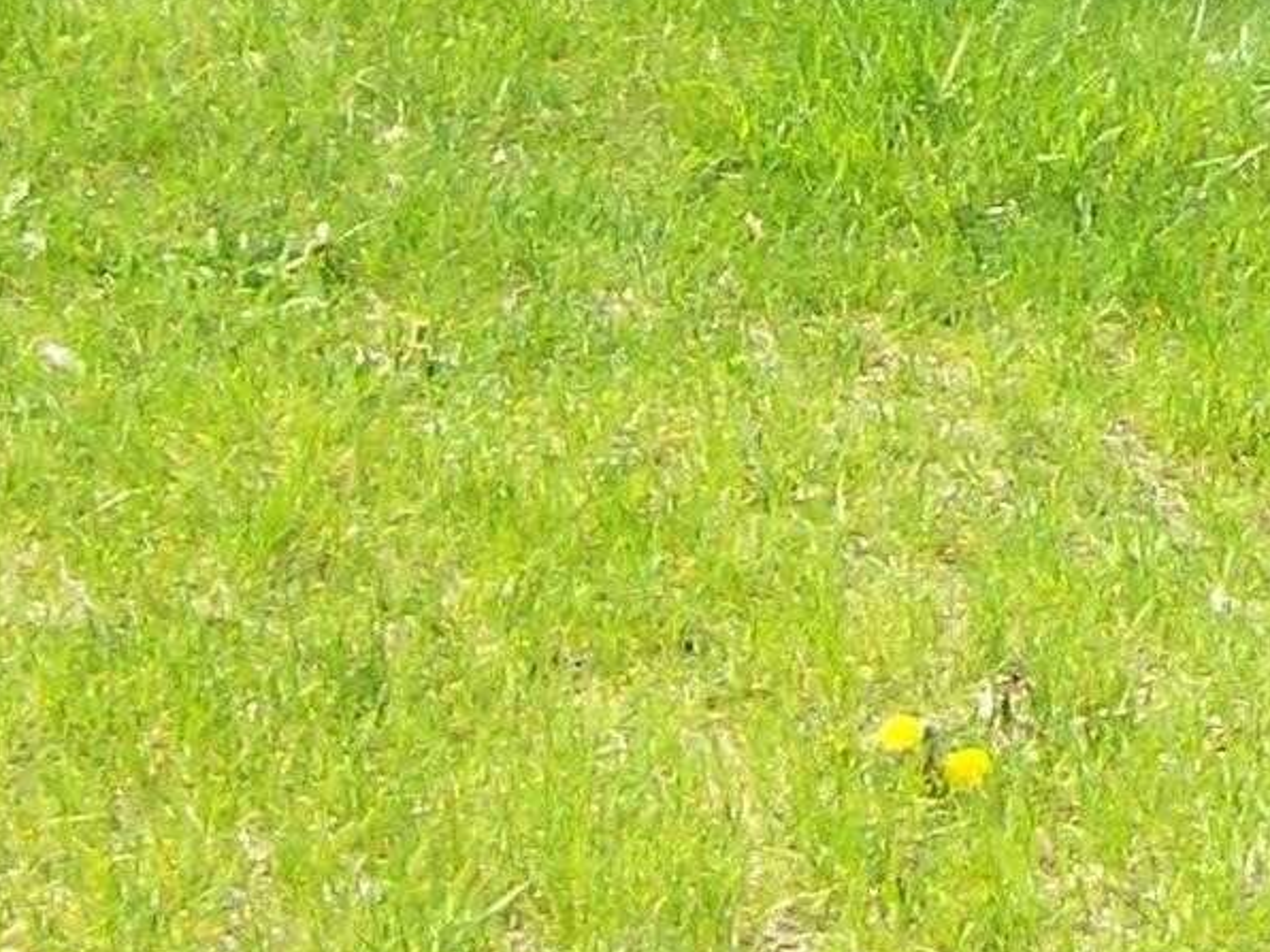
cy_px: -907
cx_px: 1308
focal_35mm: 172
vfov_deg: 8.2
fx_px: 6310
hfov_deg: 11.4
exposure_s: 1/561
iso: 80
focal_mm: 6
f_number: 2.7
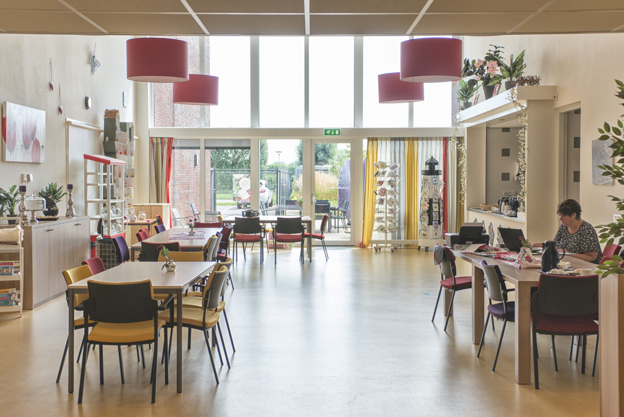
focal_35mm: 48
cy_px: 208
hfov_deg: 41.1
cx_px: 312
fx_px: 832
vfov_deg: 28.1
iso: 500
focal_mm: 48
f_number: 4.5
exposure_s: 1/500
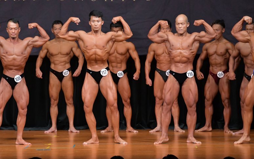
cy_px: 85
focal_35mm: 261
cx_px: 127
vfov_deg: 5.0
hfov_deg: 8.0
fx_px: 1807
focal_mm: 170
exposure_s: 1/400
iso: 5000
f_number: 5.6
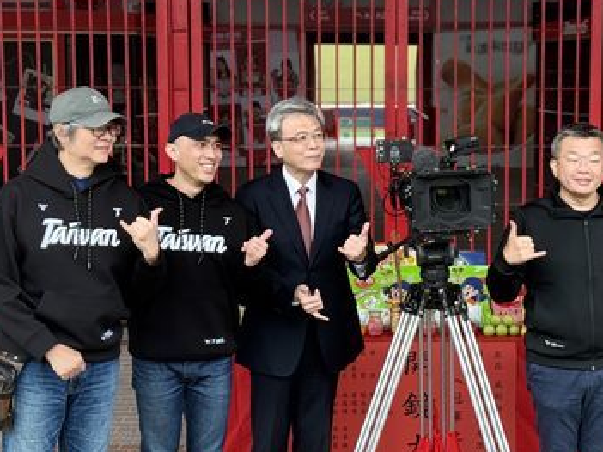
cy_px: 199
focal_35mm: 82
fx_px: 1428
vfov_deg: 18.0
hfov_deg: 23.8
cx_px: 368
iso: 125
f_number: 1.78
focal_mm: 6.76
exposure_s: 1/165
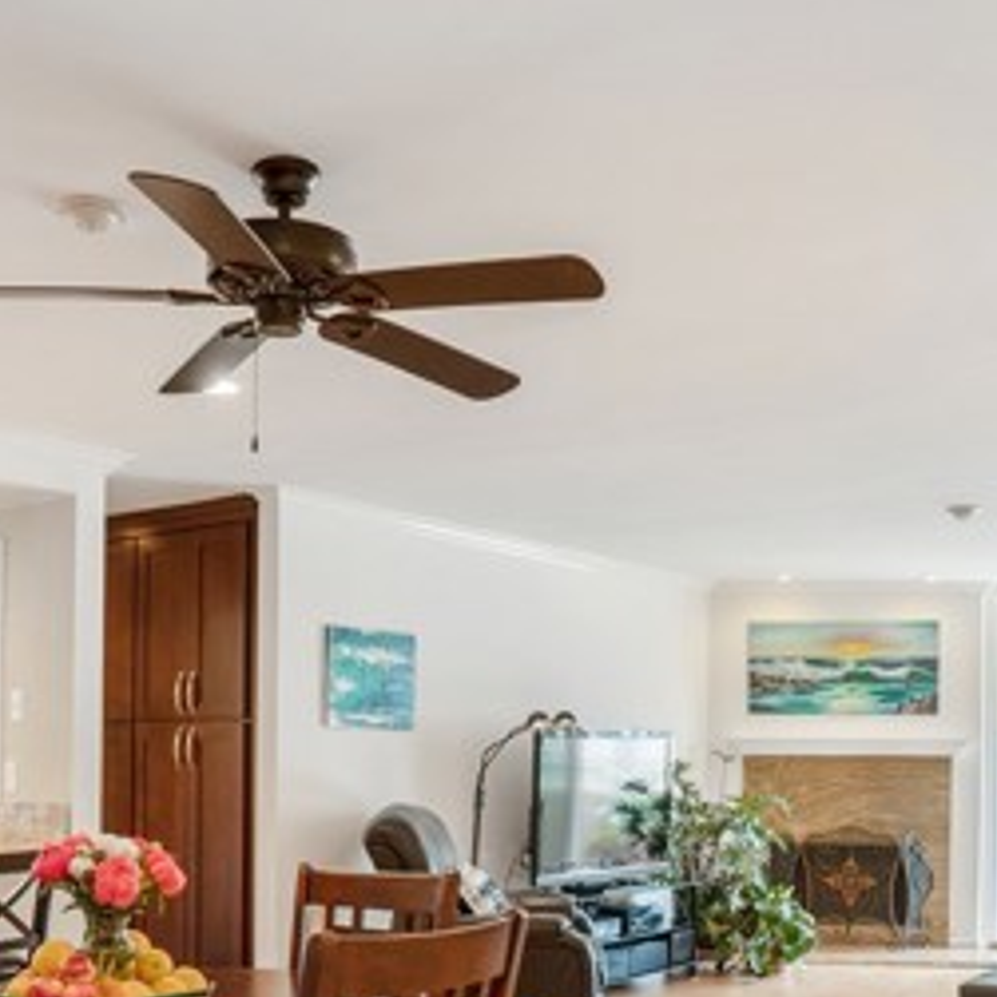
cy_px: 753
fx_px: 1271
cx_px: 425
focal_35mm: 39
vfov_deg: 41.5
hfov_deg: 42.7
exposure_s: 1/30
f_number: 8
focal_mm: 18
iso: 125
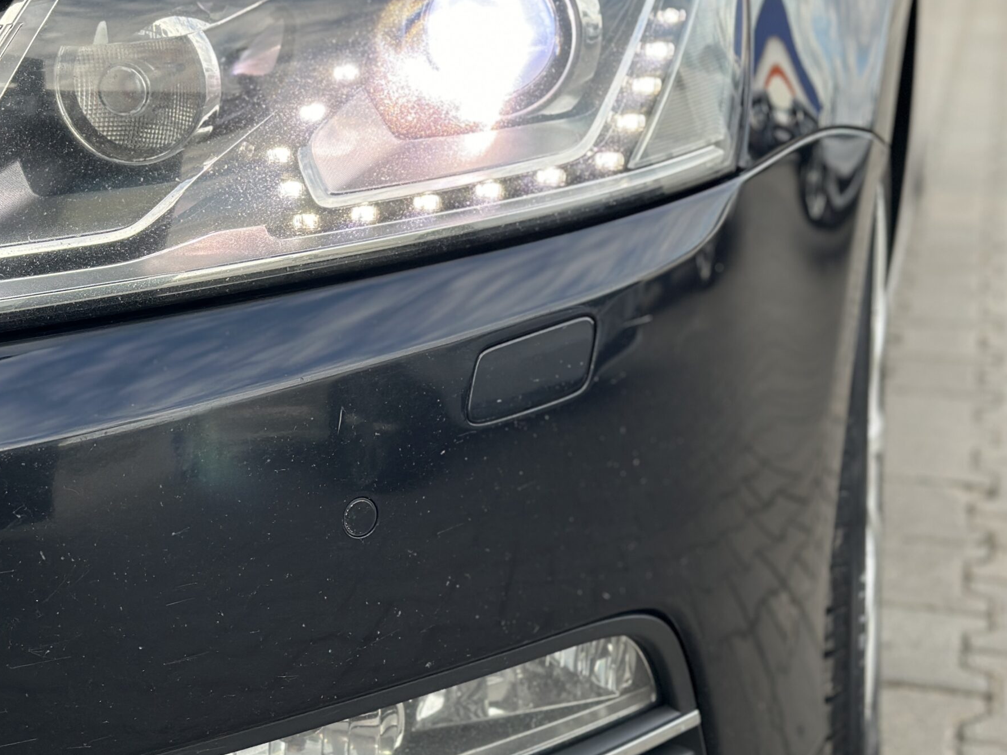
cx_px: 346
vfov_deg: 21.2
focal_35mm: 69
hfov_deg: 28.0
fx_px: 2007
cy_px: 233
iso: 80
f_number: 1.78
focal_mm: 6.86
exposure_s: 1/580
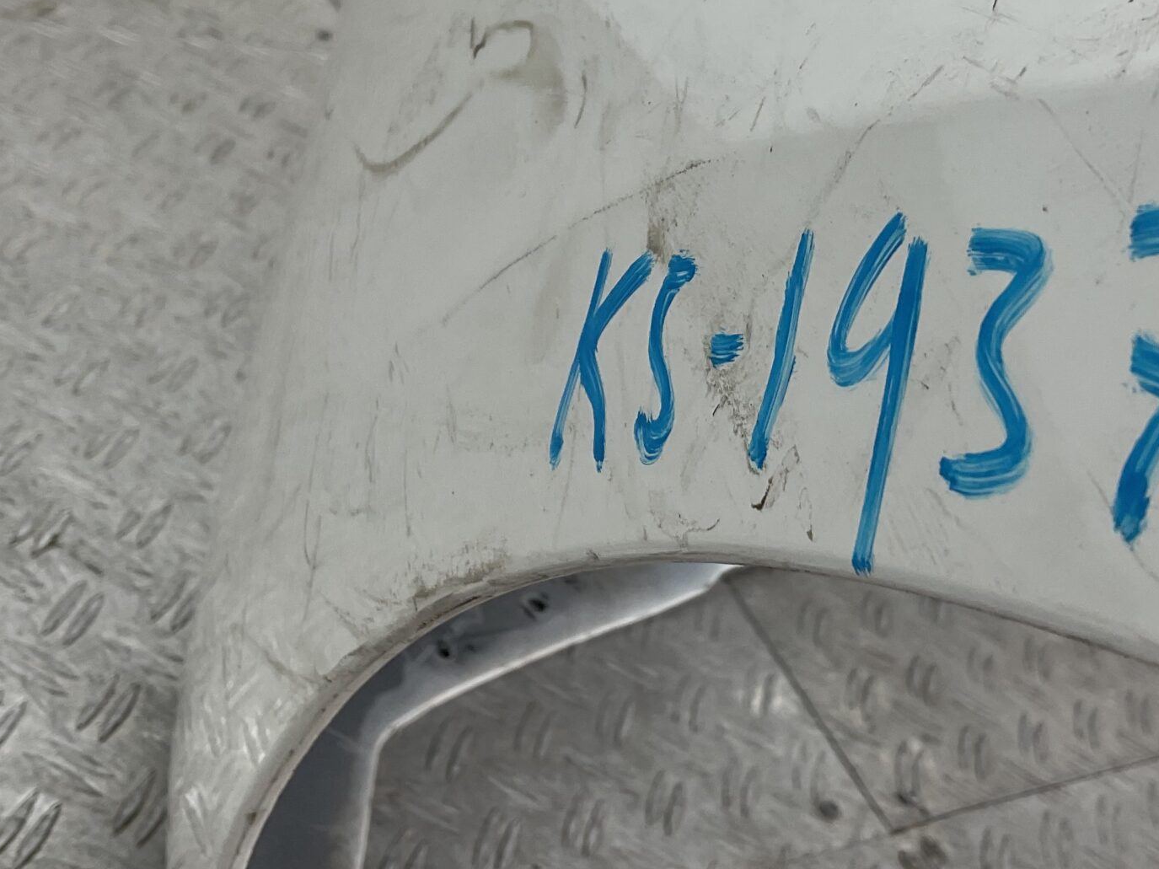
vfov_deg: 26.7
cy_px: 235
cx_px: 688
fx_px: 1808
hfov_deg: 35.4
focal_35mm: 54
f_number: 1.8
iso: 16
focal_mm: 3
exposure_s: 1/106
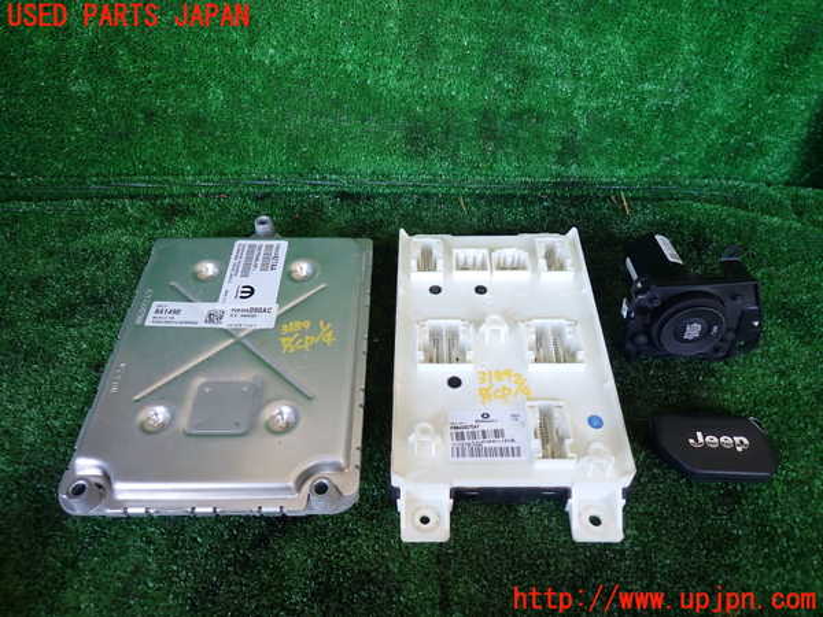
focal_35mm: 25
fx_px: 594
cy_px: 308
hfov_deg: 69.4
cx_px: 412
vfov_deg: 54.9
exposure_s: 1/60
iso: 125
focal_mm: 4.5
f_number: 2
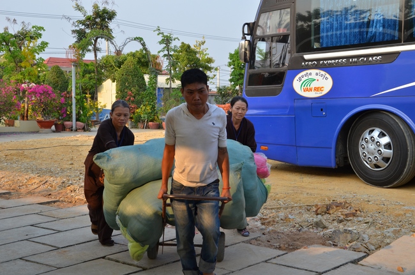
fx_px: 604
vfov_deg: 25.7
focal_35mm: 52
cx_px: 208
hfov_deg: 37.9
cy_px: 138
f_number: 10
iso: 640
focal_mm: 35
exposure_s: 1/400
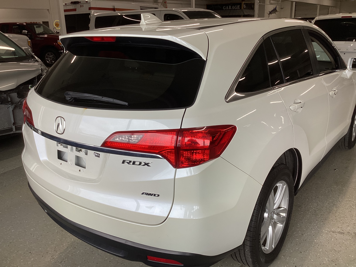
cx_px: 178
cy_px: 134
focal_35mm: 31
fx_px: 319
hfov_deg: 58.4
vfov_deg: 45.4
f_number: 2.4
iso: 32
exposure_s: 1/100
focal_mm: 3.3
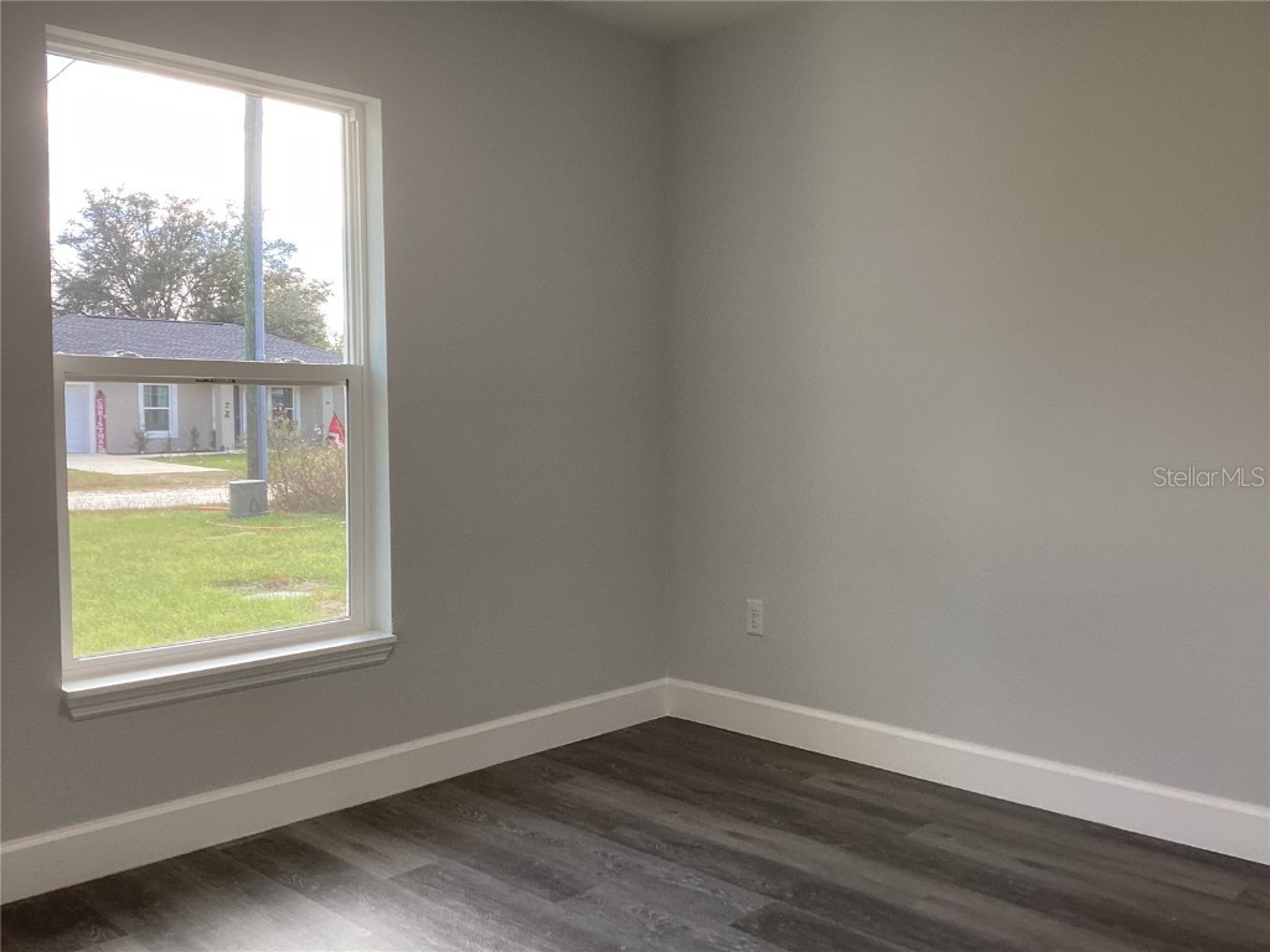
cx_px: 635
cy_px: 476
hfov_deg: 58.4
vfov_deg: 45.4
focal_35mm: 31
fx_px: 1137
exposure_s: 1/120
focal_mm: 3.3
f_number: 2.4
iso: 64
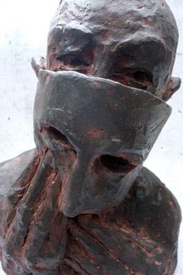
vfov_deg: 58.7
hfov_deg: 41.1
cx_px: 92
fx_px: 244
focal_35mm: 32
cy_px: 138
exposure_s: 1/250
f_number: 7.1
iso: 800
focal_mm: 21.2
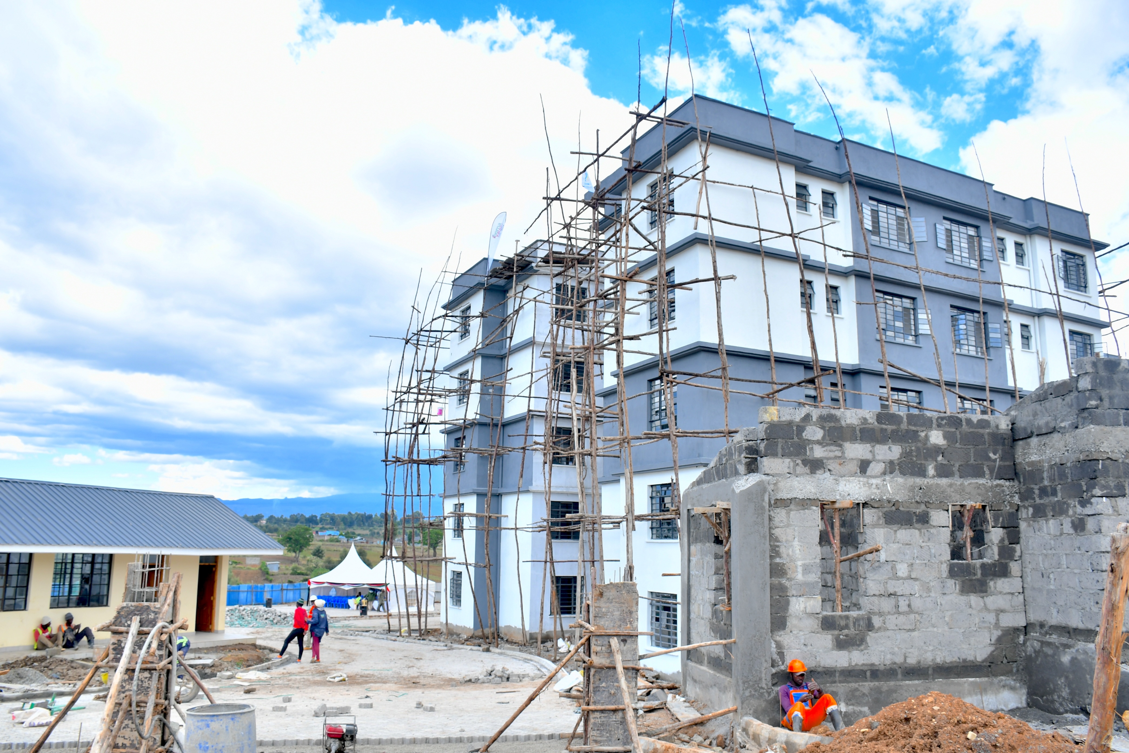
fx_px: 847
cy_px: 376
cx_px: 564
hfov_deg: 67.4
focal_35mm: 27
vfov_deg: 47.9
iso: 100
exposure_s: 1/250
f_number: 5.6
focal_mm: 18
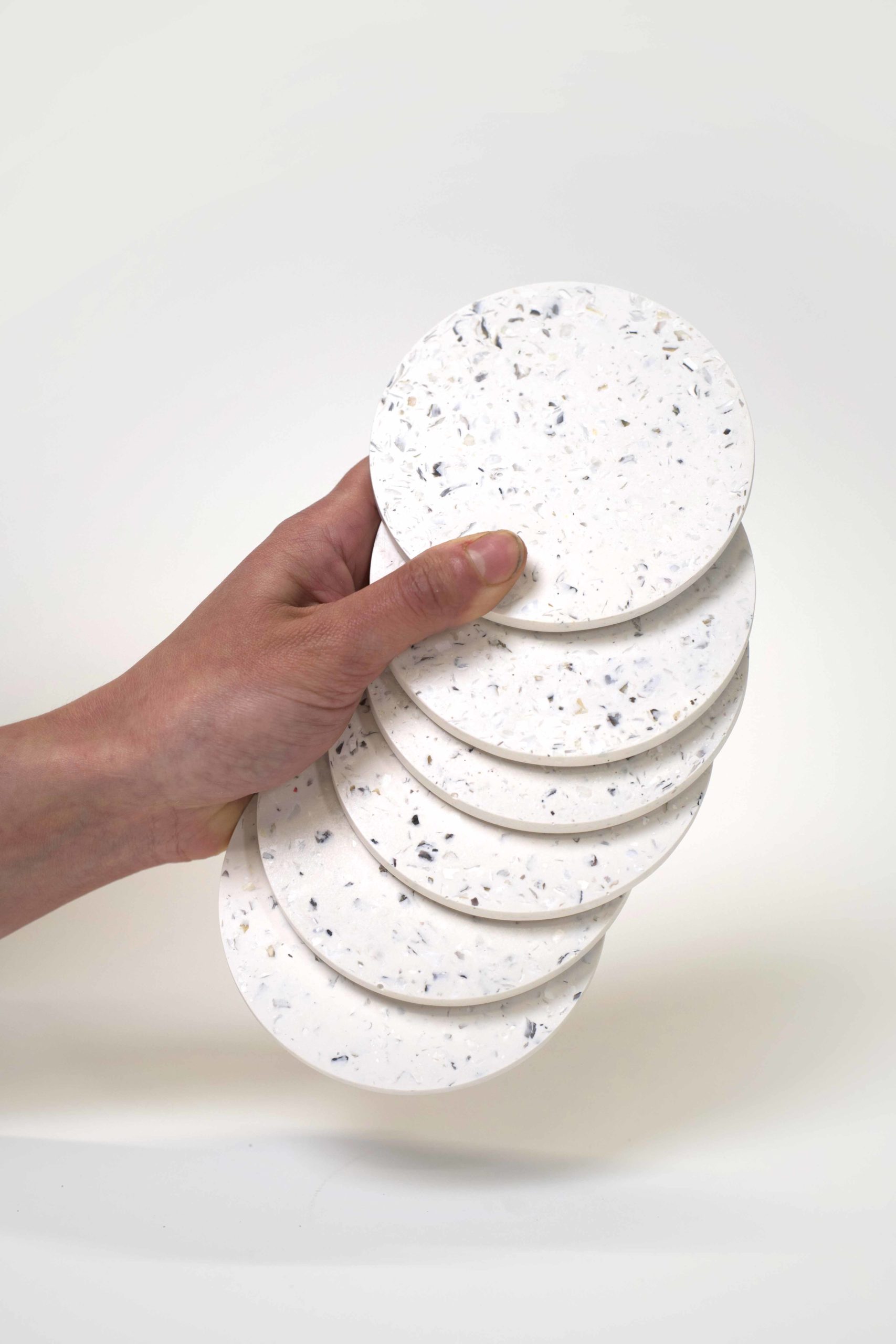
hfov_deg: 27.0
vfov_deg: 39.6
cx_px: 448
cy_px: 672
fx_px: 1866
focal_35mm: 50
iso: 400
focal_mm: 50
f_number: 4
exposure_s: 1/160
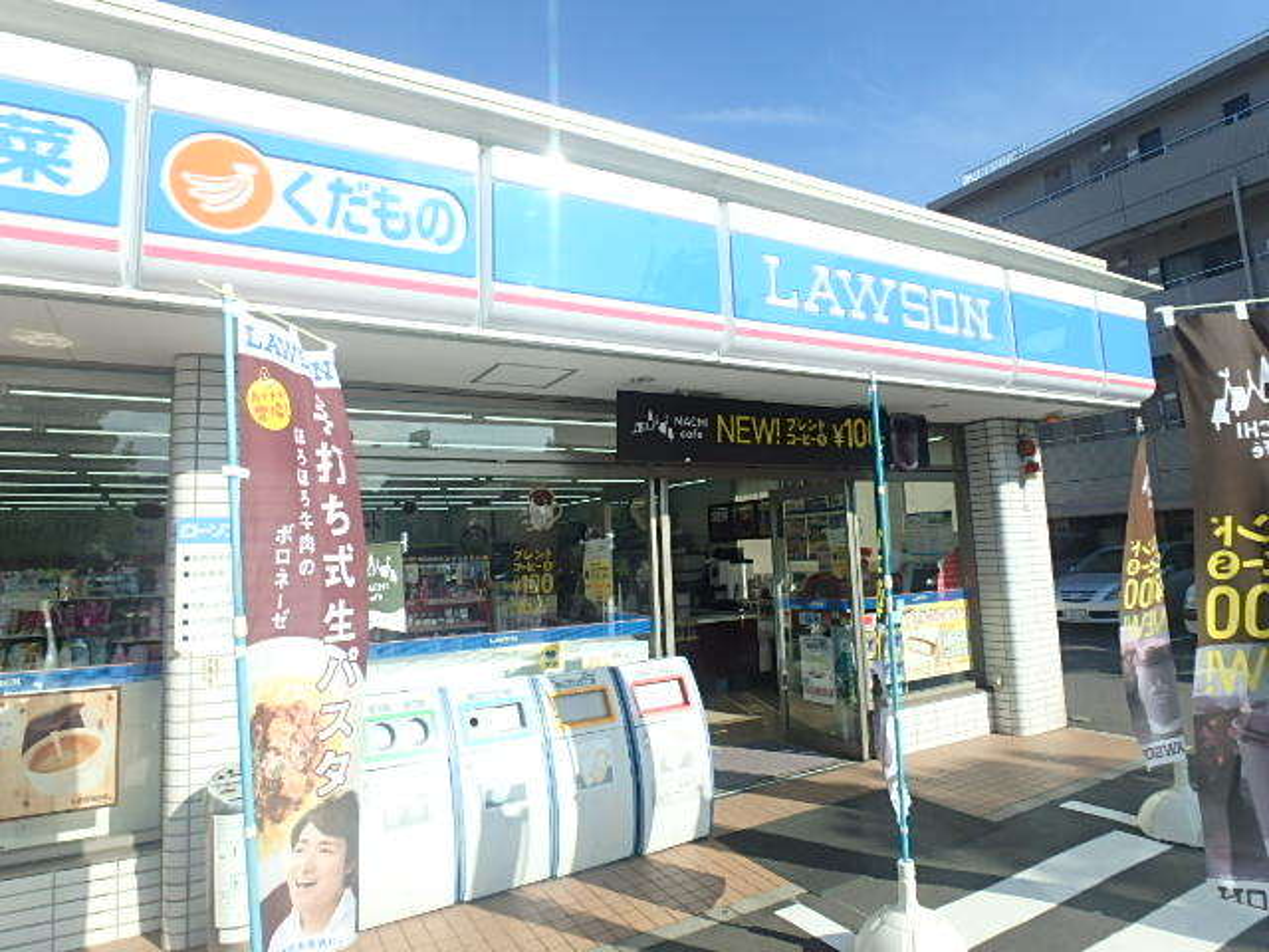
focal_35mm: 21
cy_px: 476
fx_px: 770
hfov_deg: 79.0
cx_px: 634
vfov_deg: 63.4
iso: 125
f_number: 6
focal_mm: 3.7
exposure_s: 1/400
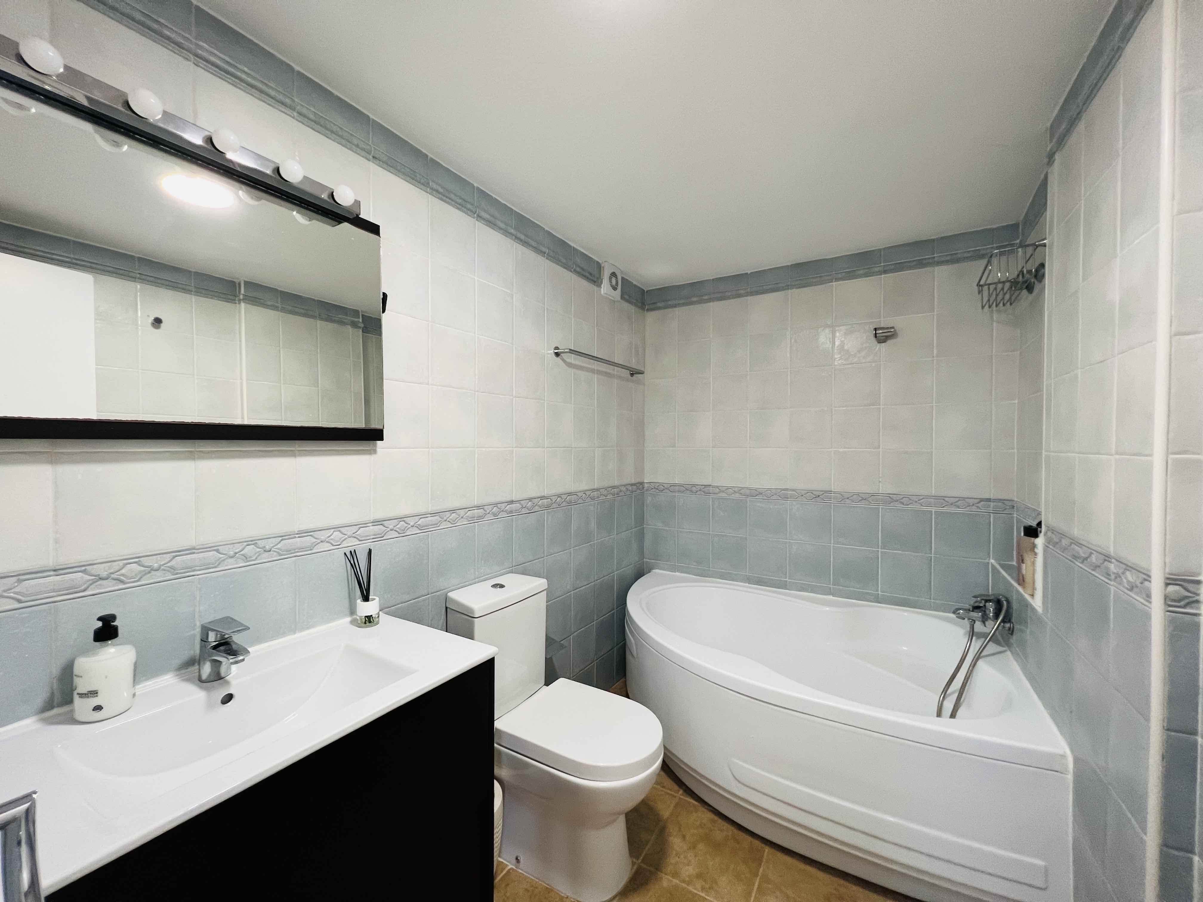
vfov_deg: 89.9
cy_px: 451
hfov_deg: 106.2
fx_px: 452
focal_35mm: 13
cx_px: 602
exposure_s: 1/100
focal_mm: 1.57
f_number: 1.8
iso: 160
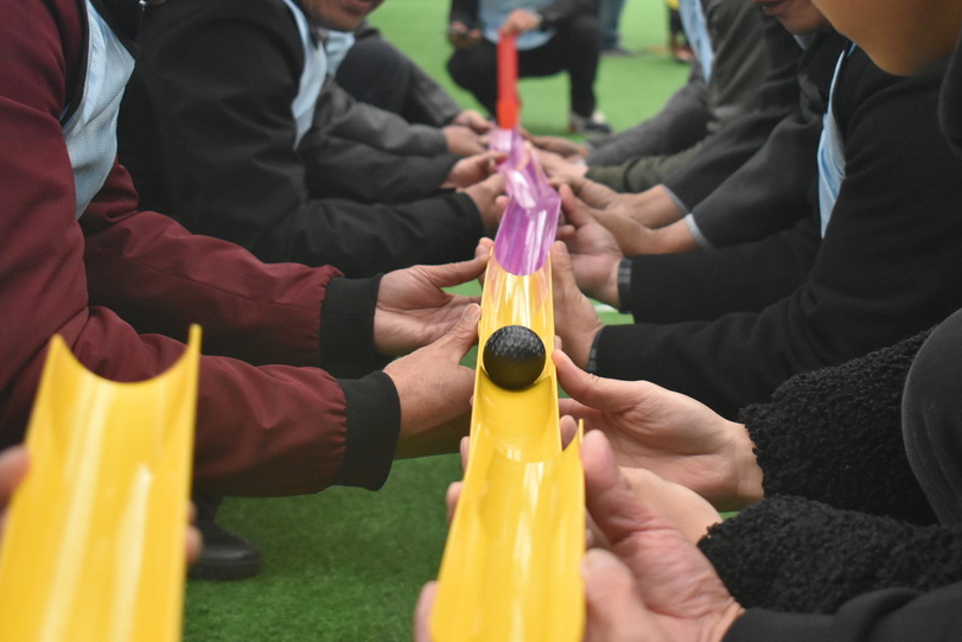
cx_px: 576
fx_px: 1978
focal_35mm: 74
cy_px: 287
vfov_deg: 18.4
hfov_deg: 27.3
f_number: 5
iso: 3200
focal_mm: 40
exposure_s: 1/400
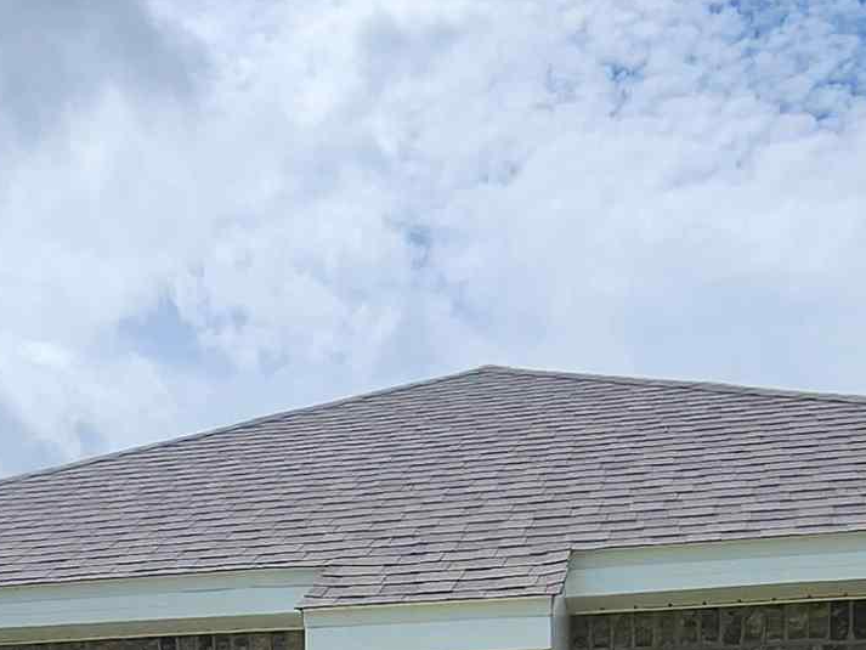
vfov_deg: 21.2
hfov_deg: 34.1
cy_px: 1025
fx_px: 1401
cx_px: 294
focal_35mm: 56
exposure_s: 1/4064
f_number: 2.2
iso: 50
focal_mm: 2.2
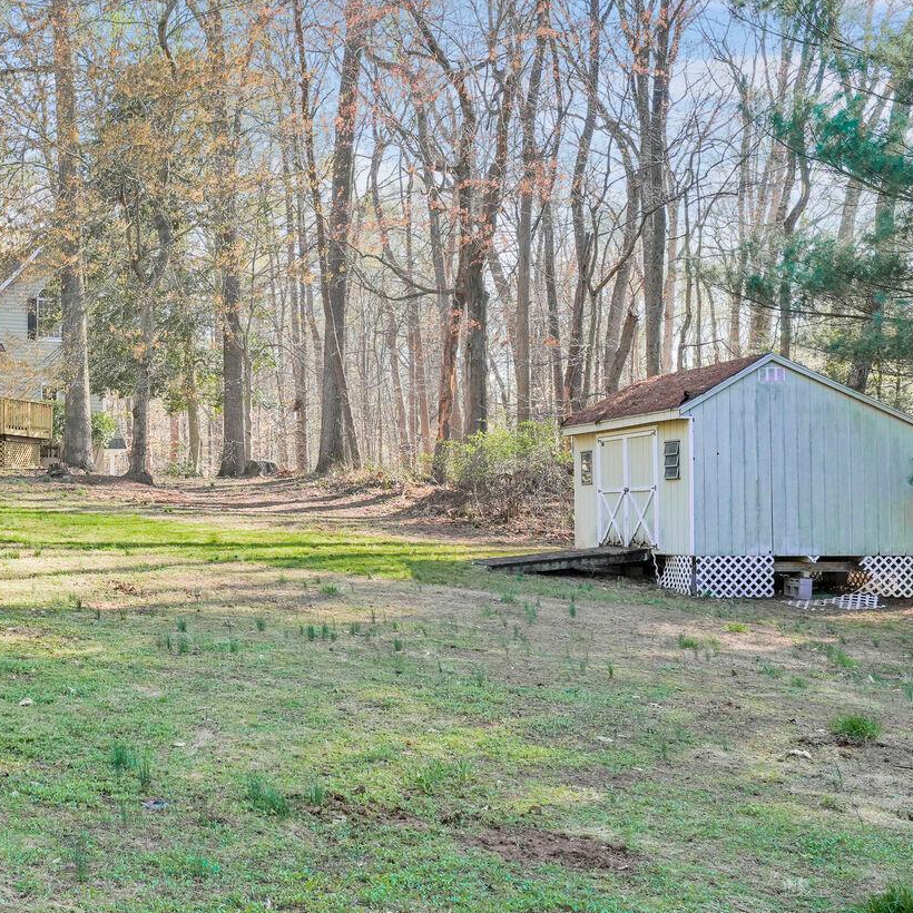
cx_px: 115
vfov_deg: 39.1
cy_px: 385
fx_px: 1283
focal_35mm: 43
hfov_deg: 37.0
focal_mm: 24
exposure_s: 1/200
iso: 320
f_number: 8
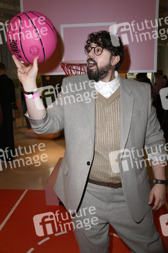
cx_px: 84
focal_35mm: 34
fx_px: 238
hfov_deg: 38.8
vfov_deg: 55.8
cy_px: 126
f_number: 5.6
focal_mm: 34
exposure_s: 1/250
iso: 800
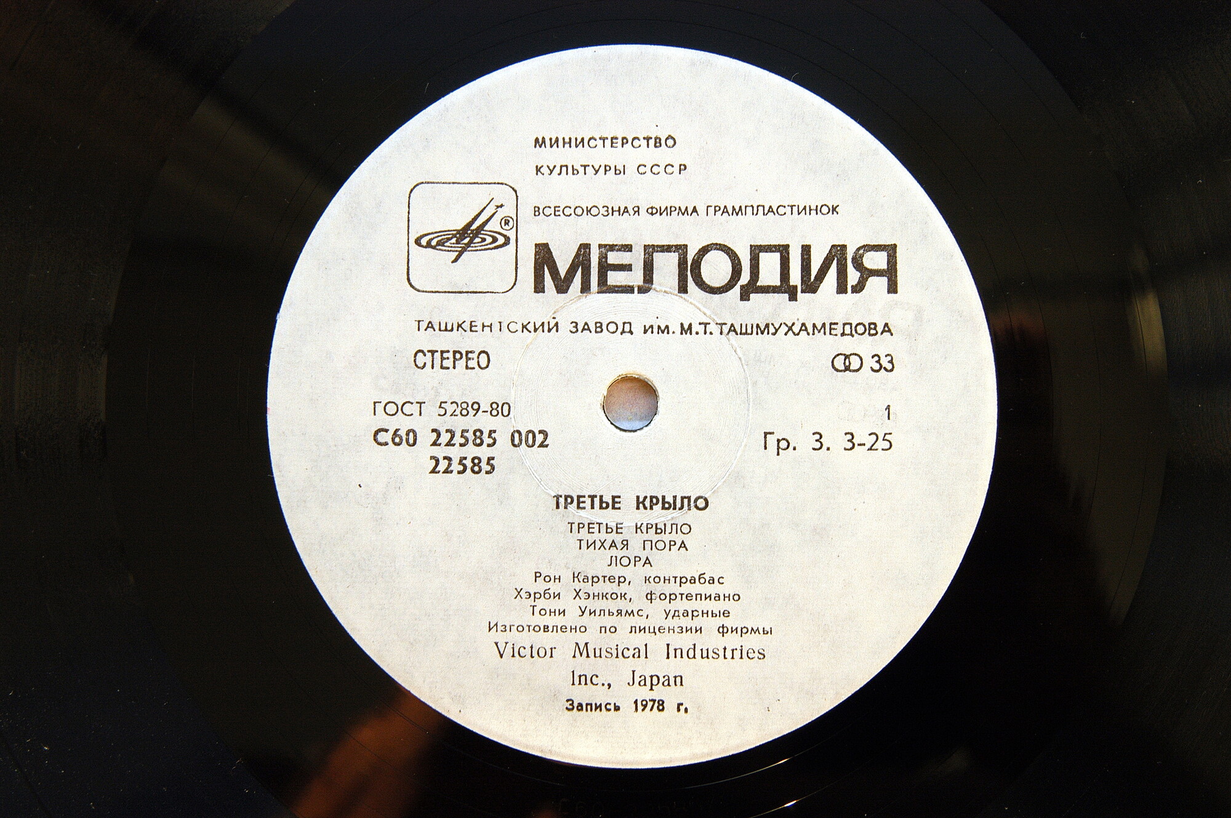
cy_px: 409
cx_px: 616
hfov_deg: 37.9
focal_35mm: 52
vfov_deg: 25.7
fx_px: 1794
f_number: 6.3
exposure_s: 1/160
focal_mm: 35
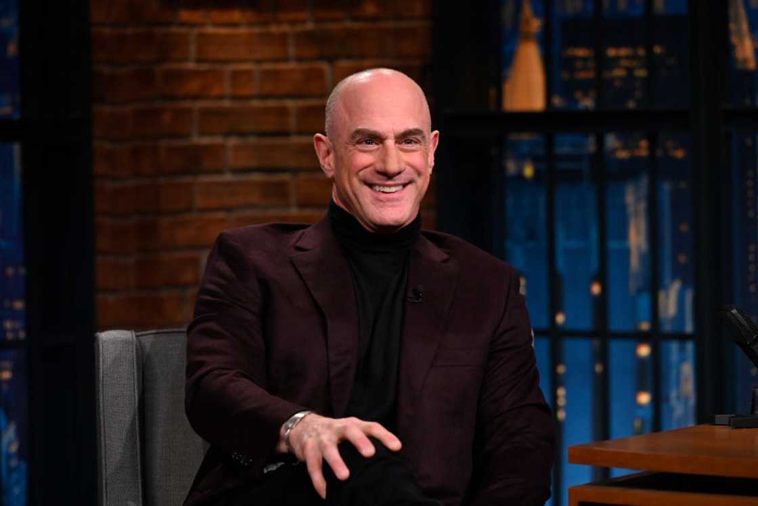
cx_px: 379
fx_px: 4106
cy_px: 253
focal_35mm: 195
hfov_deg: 10.5
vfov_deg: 7.0
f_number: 4.5
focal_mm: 195
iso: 5000
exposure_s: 1/160
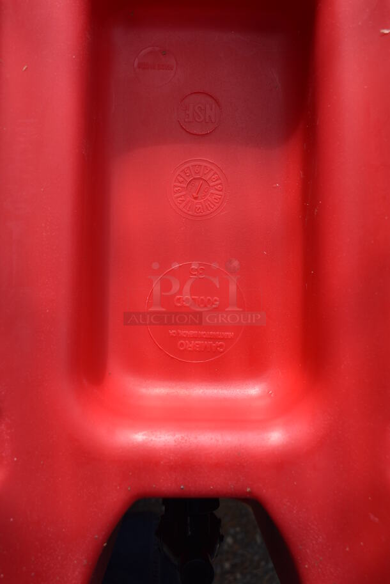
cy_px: 292
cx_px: 195
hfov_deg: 36.9
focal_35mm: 36
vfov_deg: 53.1
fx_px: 584
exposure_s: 1/400
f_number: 7.1
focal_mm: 24
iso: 200
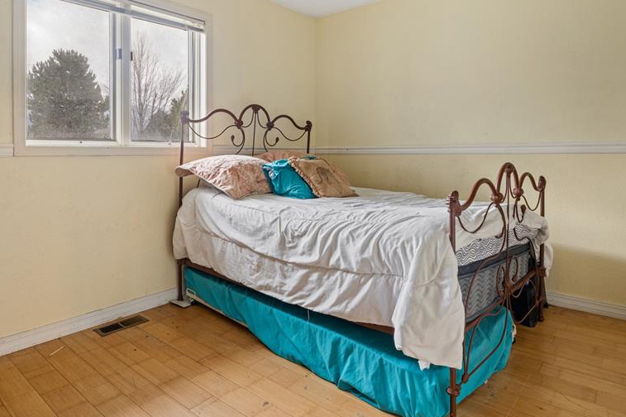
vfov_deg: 54.3
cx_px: 310
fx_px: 400
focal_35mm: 23
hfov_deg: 76.1
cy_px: 150
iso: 250
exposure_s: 1/2.5
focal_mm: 17
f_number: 9
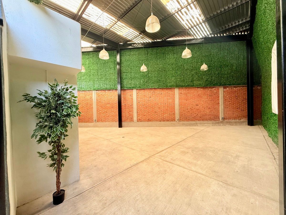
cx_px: 143
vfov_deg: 85.7
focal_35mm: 14
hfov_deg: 102.1
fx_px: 116
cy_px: 108
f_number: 2.2
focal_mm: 2.22
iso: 200
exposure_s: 1/99
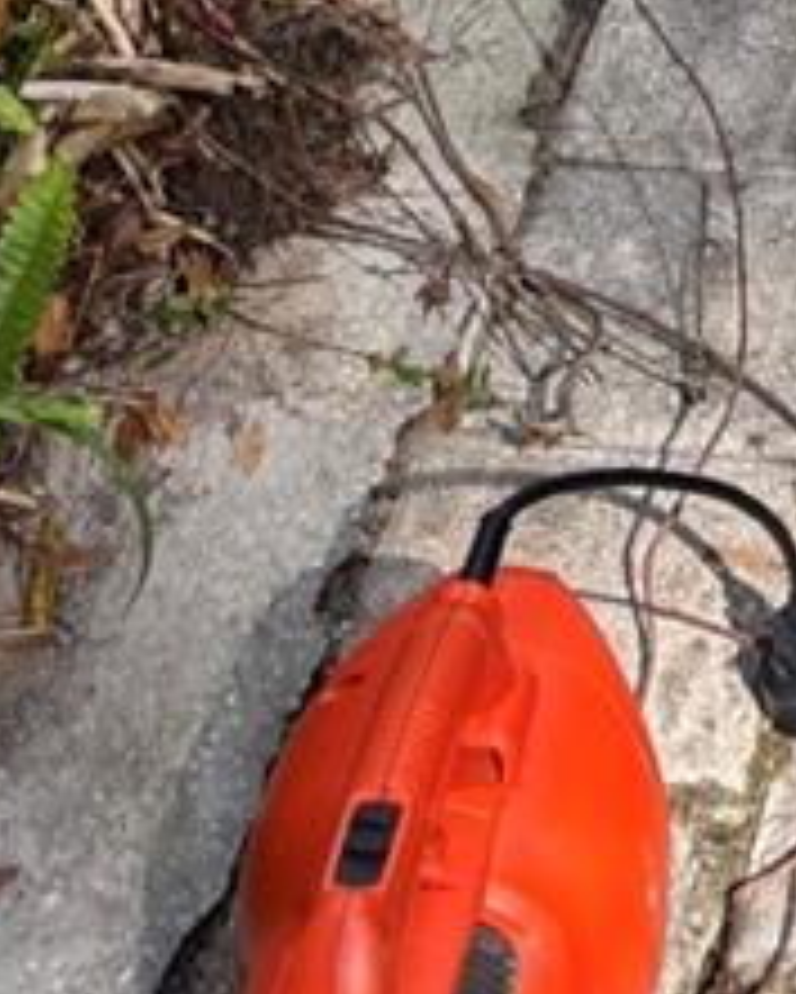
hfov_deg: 10.7
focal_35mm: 138
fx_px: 4061
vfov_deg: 11.0
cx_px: 1322
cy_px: -1628
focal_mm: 5.96
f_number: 1.6
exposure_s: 1/611
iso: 50
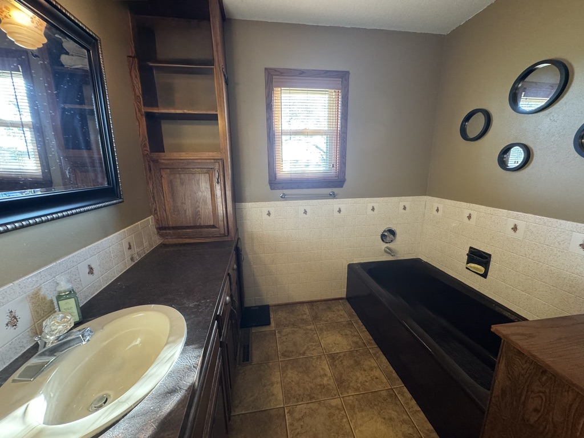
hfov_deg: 102.1
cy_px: 219
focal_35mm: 14
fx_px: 236
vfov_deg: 85.7
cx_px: 292
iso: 400
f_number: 2.2
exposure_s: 1/60
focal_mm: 2.22
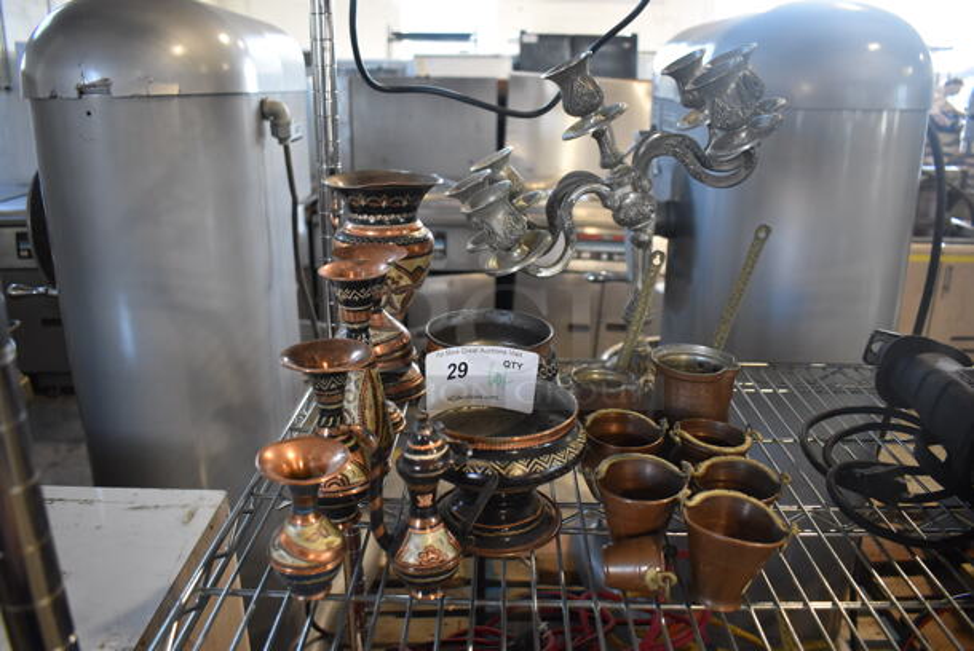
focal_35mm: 27
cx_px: 487
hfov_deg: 67.3
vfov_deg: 48.0
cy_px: 326
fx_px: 731
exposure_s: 1/125
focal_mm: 18
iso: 1600
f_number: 3.5
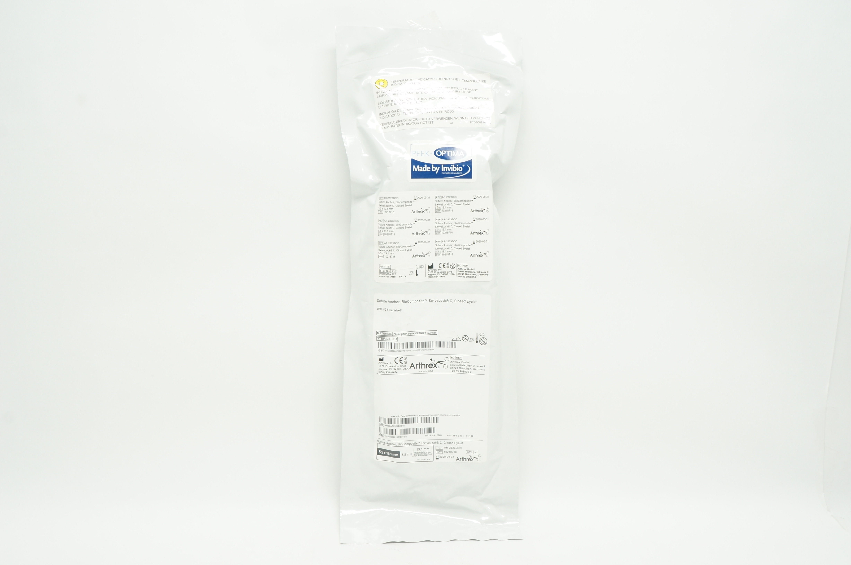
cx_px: 426
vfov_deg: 39.9
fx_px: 779
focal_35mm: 33
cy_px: 282
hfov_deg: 57.3
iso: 400
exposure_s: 1/15
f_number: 11
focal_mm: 22
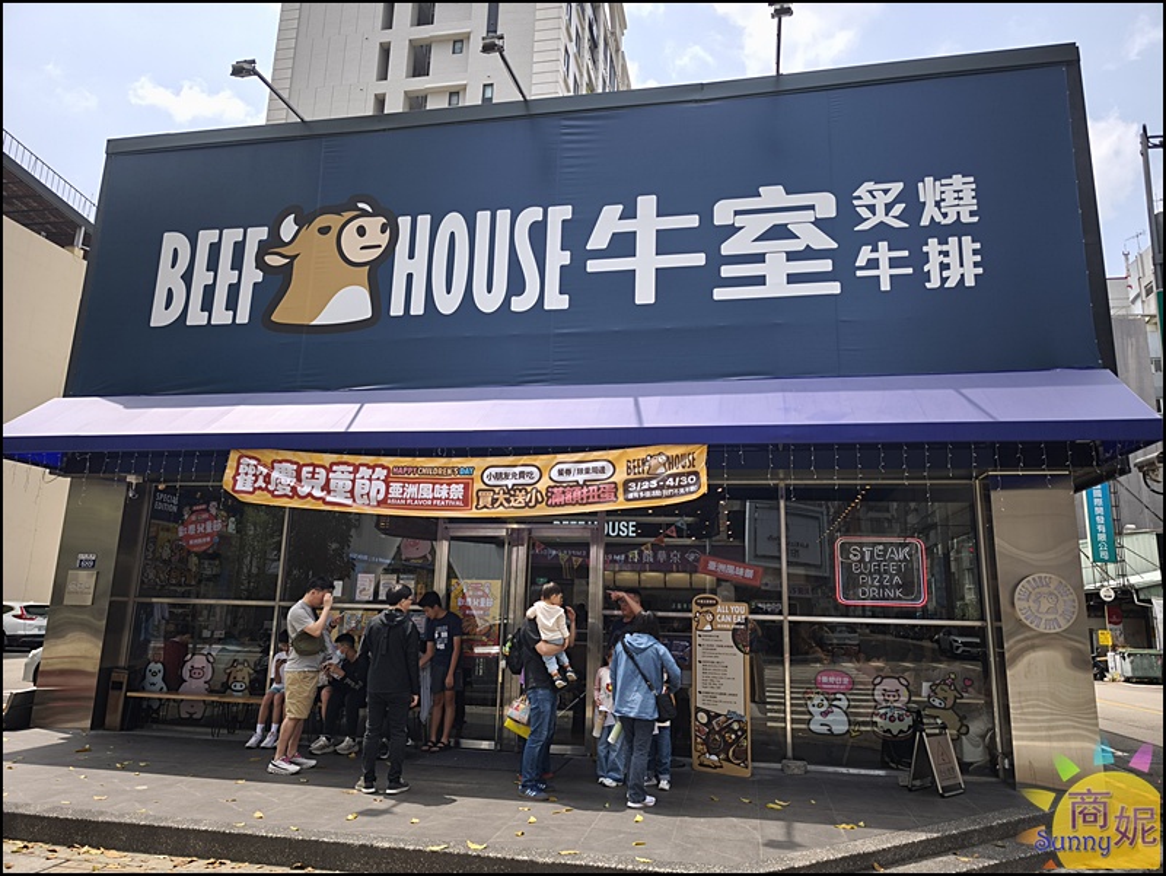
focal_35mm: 23
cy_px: 438
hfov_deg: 73.9
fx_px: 775
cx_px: 583
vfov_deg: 58.9
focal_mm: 6.57
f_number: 1.6
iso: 50
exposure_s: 1/316
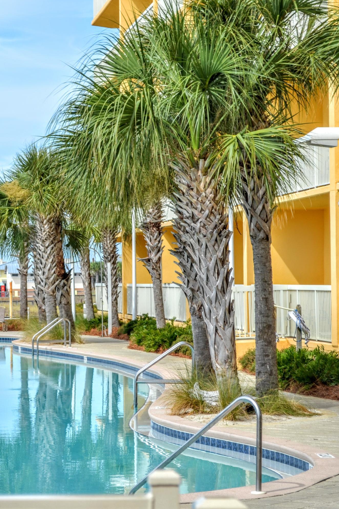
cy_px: 254
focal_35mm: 118
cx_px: 44
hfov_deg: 11.5
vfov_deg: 17.3
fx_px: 1667
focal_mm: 52
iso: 100
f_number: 8
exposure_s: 1/250
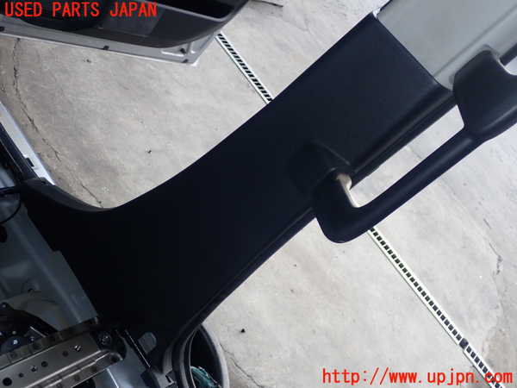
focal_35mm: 38
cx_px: 258
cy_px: 194
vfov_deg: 37.7
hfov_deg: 49.0
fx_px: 568
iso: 200
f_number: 8
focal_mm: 6.86
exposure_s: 1/40
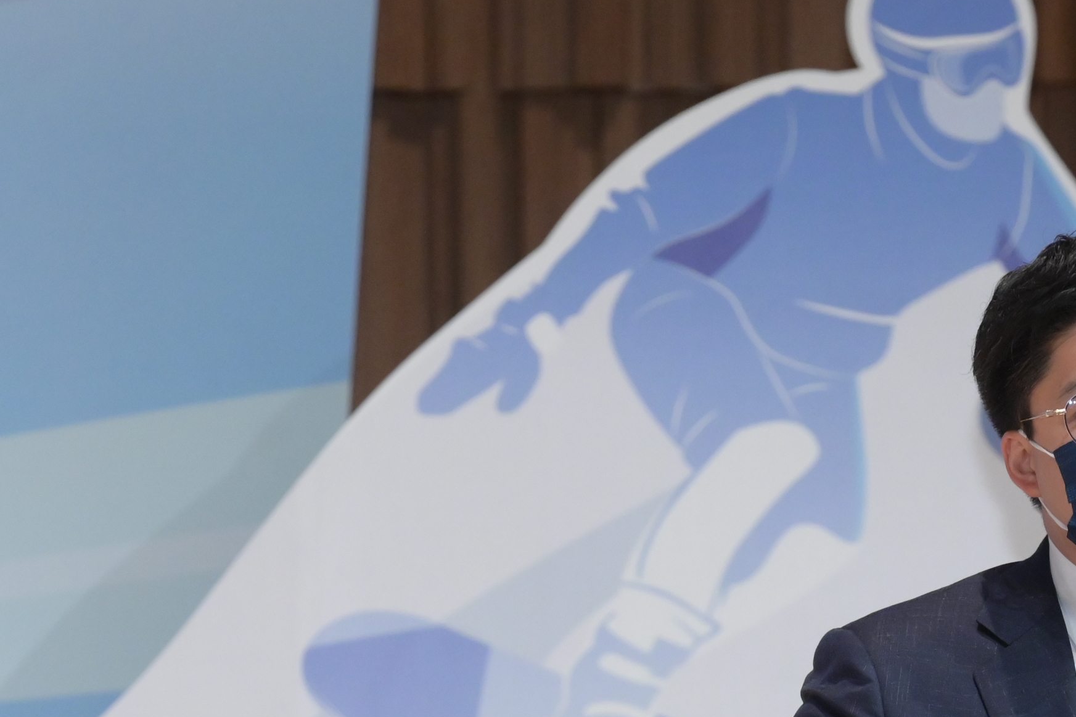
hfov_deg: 4.5
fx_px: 13567
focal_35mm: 454
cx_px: 617
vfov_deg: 3.0
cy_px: 924
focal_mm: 175
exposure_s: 1/200
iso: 4000
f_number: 5
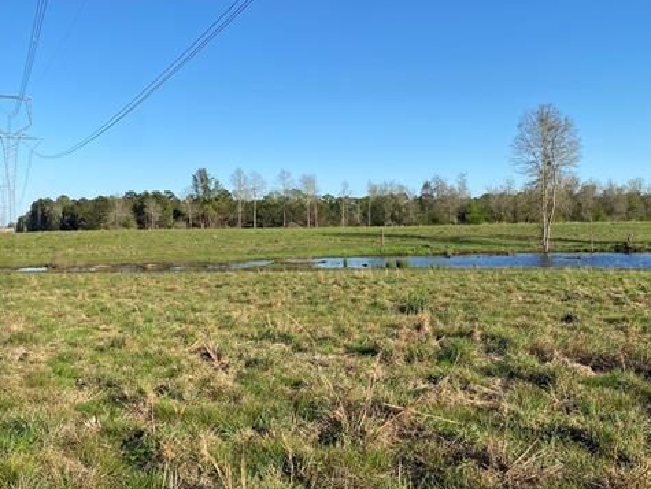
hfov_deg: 52.3
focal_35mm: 35
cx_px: 384
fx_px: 659
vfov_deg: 40.7
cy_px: 245
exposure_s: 1/2571
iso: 32
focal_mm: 4.25
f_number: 1.8
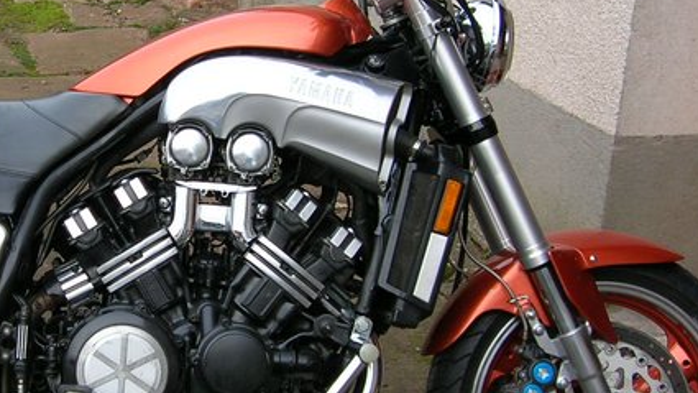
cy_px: 204
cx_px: 115
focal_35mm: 78
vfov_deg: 15.5
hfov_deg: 26.5
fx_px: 1444
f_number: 3
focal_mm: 6.4
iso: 50
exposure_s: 1/45.5
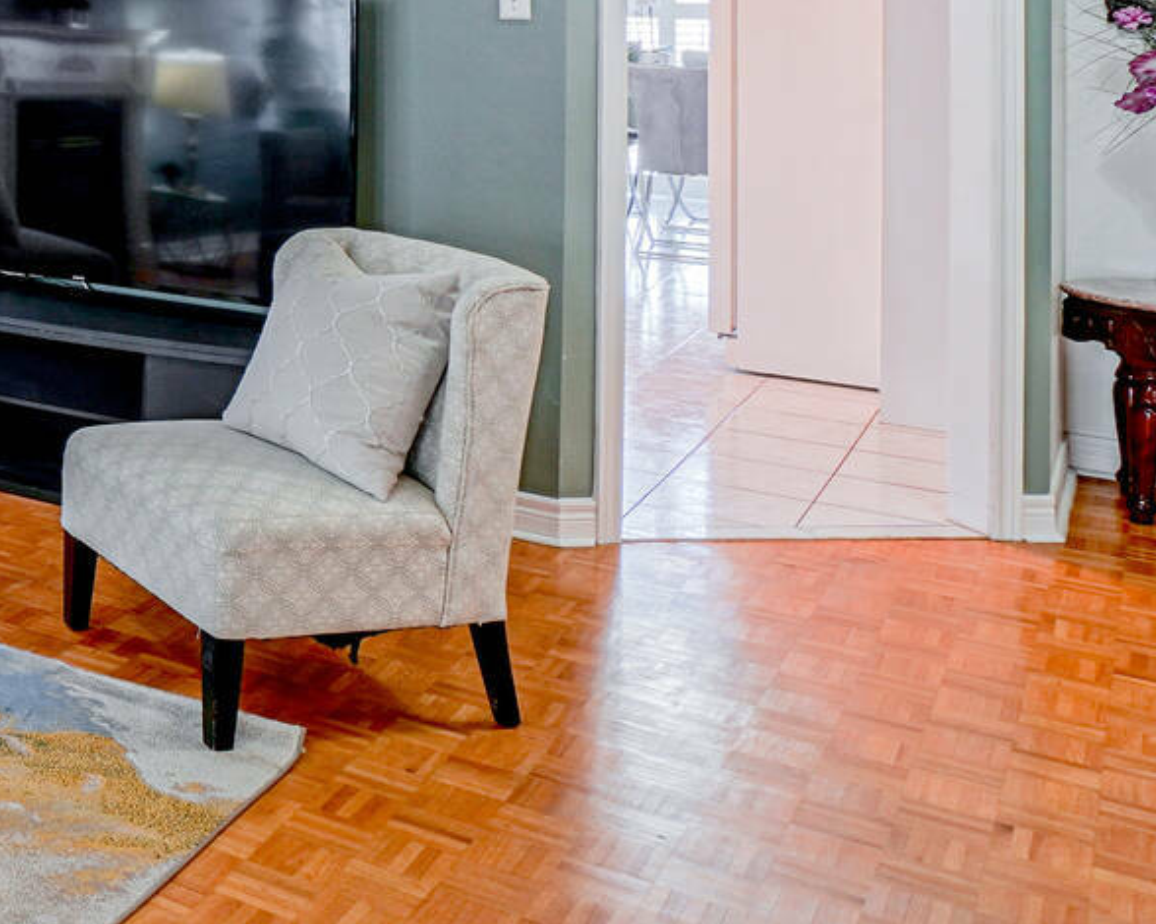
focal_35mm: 46
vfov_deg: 31.0
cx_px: -446
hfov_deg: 29.7
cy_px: 61
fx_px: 1573
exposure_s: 1/8
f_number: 7.1
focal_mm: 10
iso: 200
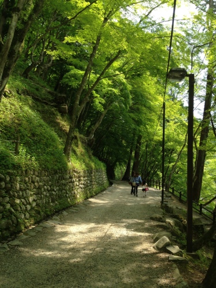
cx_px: 108
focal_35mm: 33
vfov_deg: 55.4
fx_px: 275
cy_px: 144
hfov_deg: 42.9
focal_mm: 4.13
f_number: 2.4
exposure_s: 1/293
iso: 50
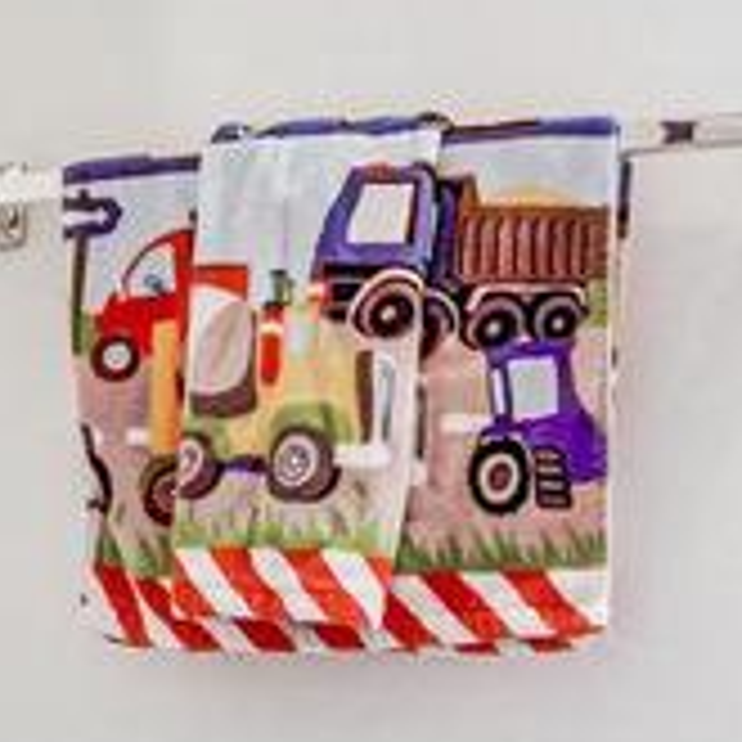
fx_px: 3056
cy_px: 596
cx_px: 247
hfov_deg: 13.8
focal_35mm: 126
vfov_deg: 13.8
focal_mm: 17
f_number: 8
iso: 400
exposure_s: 1/20
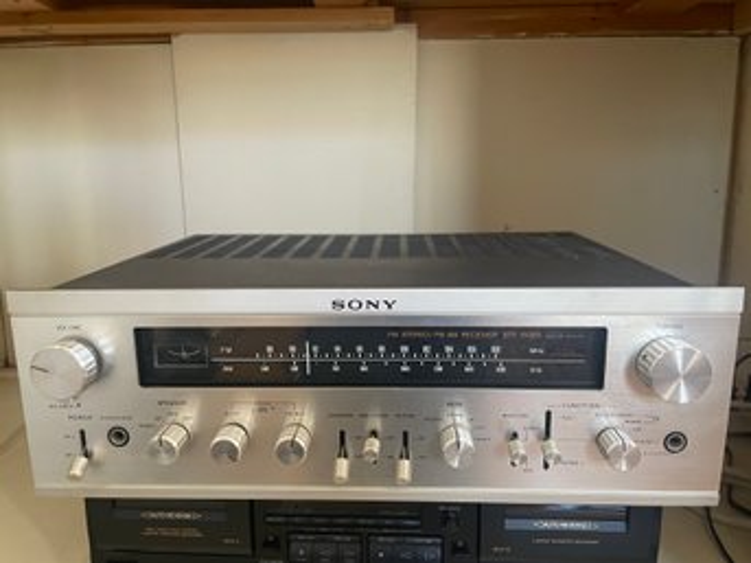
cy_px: 282
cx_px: 376
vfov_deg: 53.0
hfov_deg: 67.3
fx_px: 564
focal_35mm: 26
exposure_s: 1/60
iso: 320
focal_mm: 4.2
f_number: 1.6
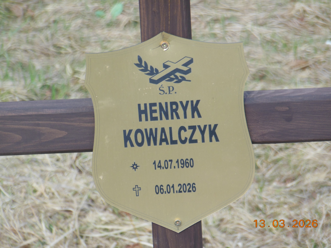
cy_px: 124
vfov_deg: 5.9
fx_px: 2391
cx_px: 166
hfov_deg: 7.9
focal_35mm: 250
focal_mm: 45
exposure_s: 1/160
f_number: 5.8
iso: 125
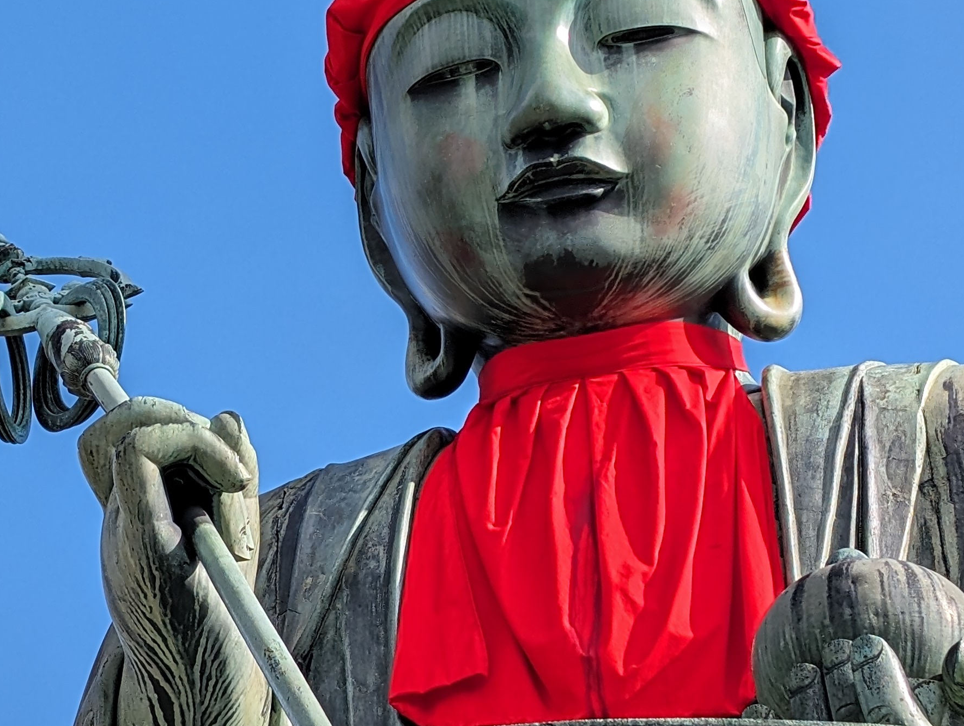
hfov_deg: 17.3
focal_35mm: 113
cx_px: 287
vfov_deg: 13.1
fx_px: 3151
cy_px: 389
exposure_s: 1/953
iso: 19
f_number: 1.68
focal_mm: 6.9
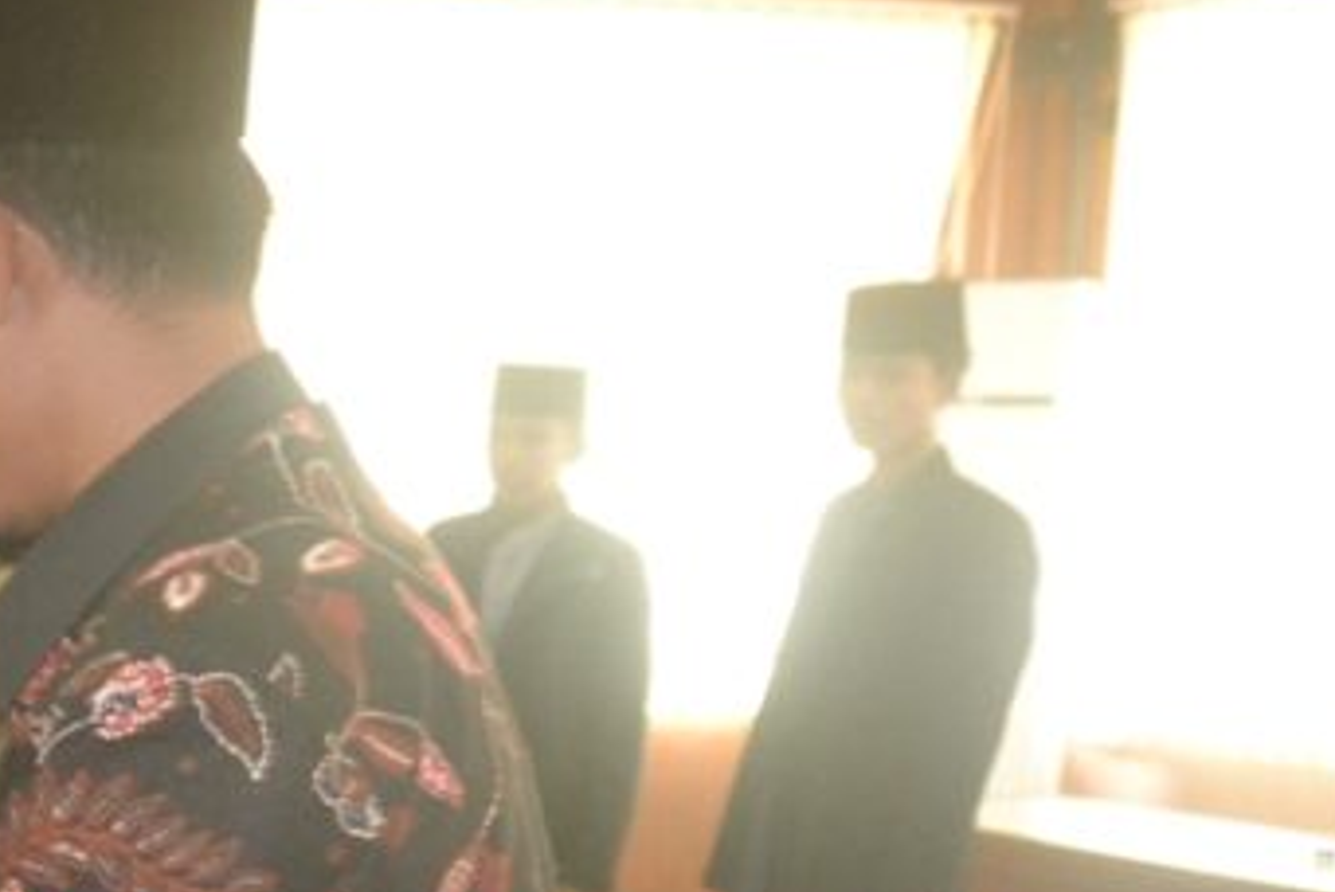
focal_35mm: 81
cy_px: 972
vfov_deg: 16.4
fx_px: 3006
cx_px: -427
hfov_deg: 22.3
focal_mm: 18
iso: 3200
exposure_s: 1/60
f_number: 3.5
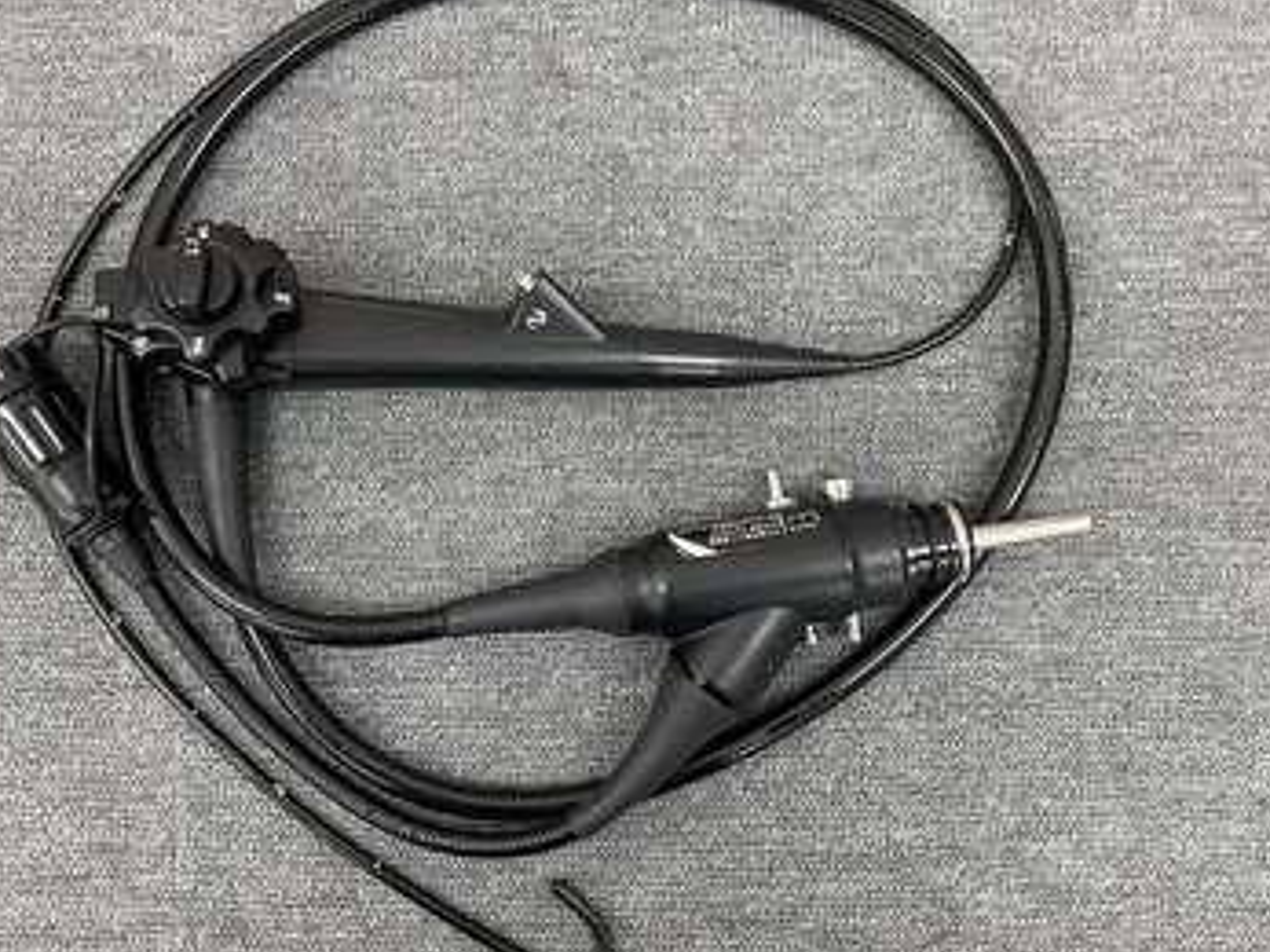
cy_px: 472
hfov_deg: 59.8
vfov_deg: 46.8
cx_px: 560
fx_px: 1100
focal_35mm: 30
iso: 100
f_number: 1.6
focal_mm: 4.2
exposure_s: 1/60
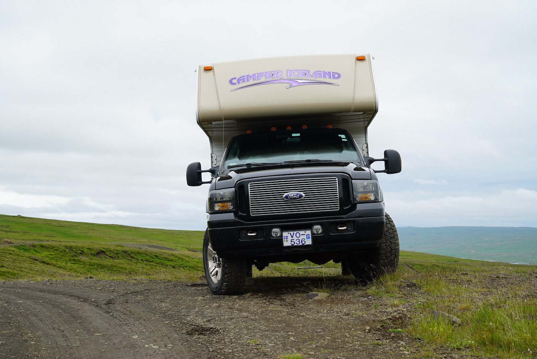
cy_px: 180
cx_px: 268
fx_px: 955
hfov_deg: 31.4
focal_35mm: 64
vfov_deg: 21.3
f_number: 9
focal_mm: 64
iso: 100
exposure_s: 1/100
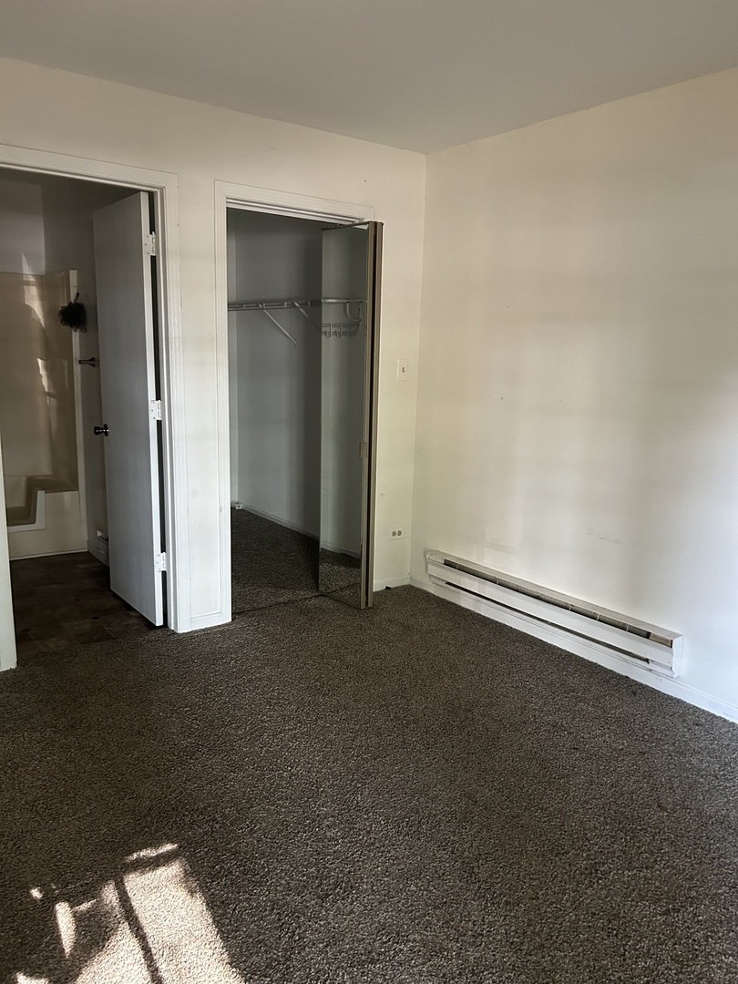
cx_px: 369
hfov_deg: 53.1
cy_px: 492
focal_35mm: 26
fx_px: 739
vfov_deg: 67.3
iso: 400
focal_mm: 5.7
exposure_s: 1/40
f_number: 1.5
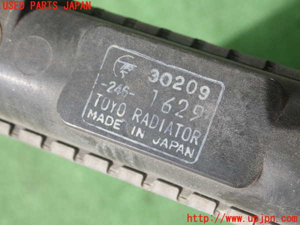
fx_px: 425
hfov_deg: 38.9
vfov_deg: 29.7
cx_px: 150
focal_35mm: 49
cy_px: 112
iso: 160
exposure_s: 1/100
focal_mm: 8.99
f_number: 3.2
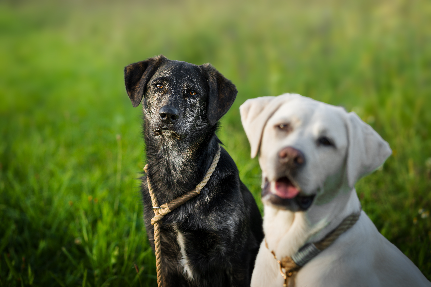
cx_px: 216
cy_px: 144
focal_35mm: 85
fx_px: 1018
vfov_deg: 16.1
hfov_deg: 23.9
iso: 250
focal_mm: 85
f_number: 3.2
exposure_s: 1/800
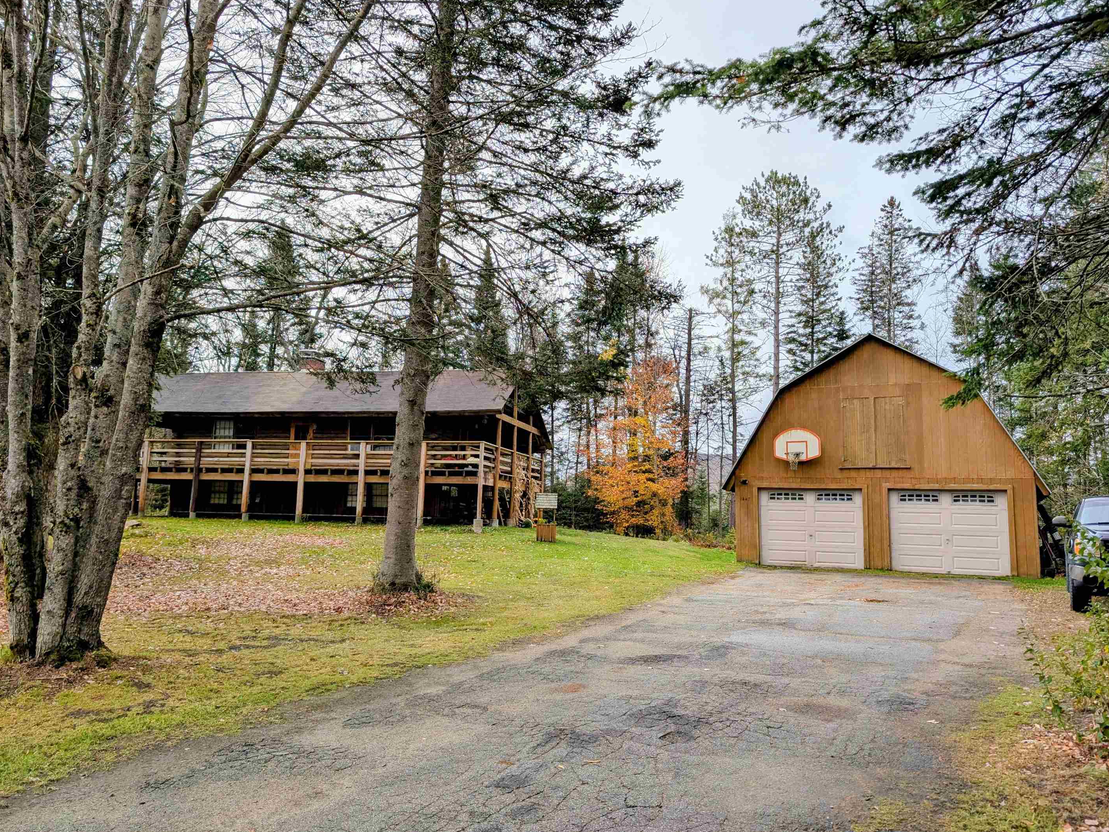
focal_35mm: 26
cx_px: 560
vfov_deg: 53.0
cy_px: 398
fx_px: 833
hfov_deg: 67.3
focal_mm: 6.9
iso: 22
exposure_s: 1/1134
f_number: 1.68
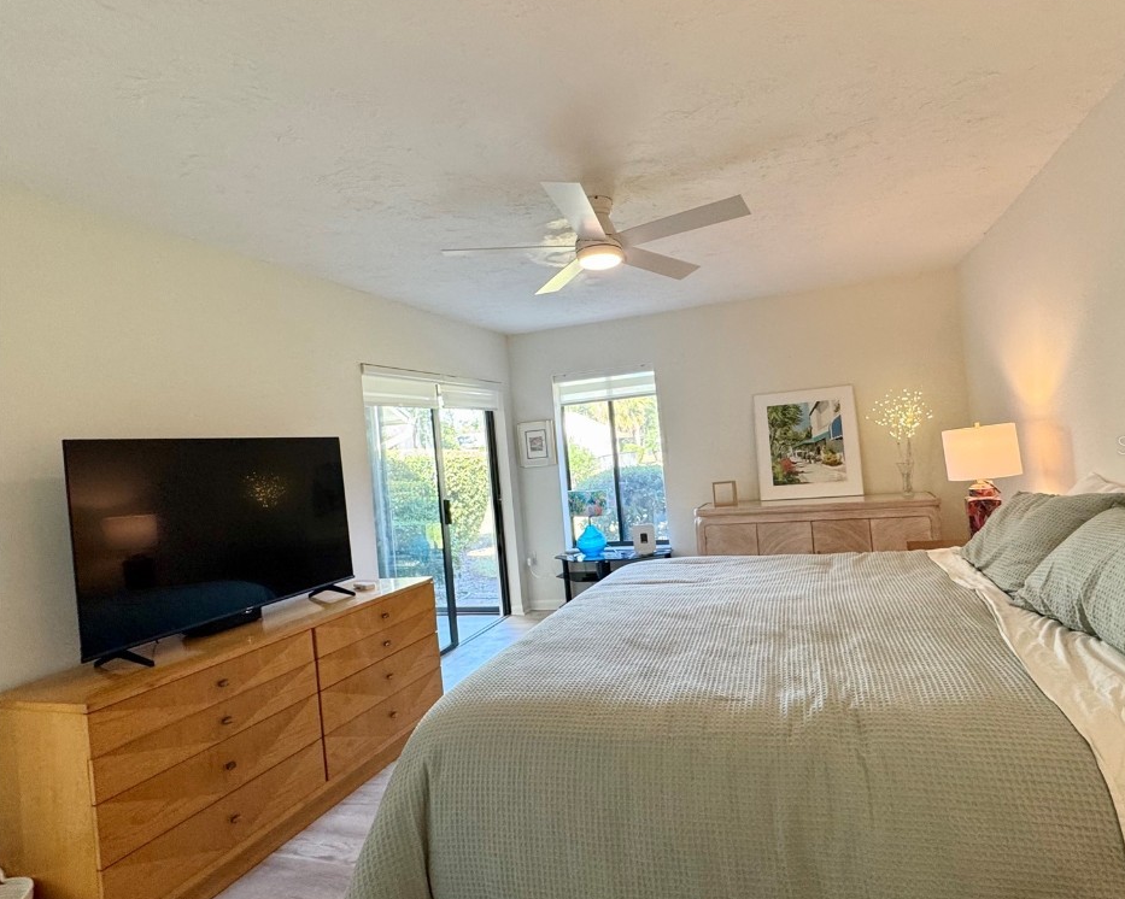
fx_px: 499
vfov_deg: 84.0
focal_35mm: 15
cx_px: 614
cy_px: 445
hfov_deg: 96.5
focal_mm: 2.22
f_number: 2.2
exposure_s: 1/120
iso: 200
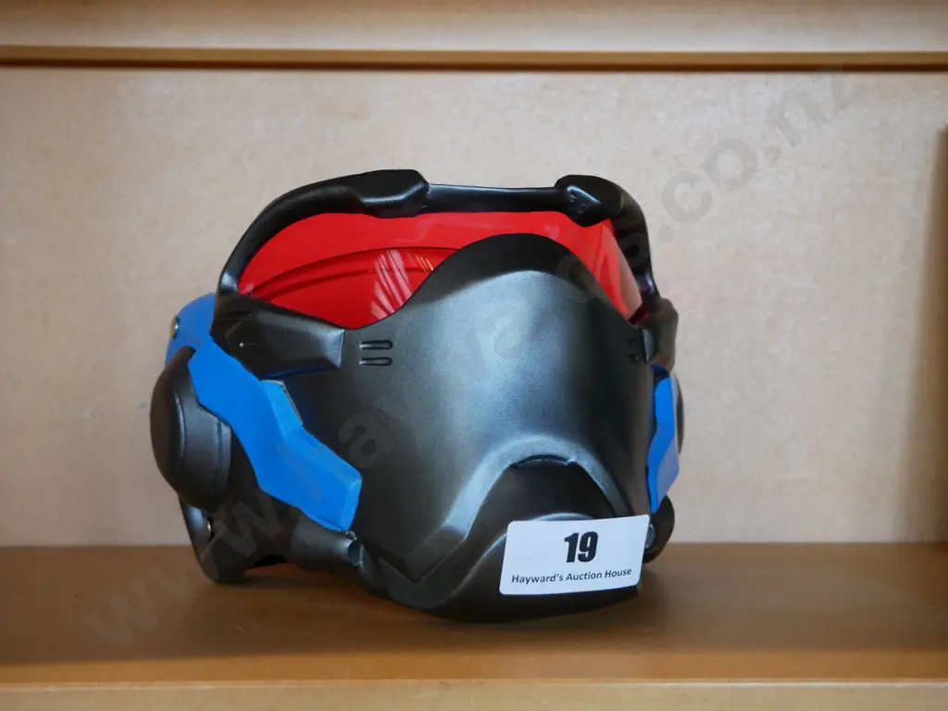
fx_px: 1260
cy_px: 356
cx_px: 474
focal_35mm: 46
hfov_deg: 41.2
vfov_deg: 31.5
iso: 1000
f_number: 4.3
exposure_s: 1/60
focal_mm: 23
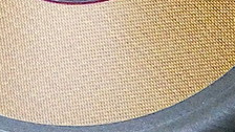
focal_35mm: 303
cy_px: -104
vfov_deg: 4.0
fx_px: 1888
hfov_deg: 7.1
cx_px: 74
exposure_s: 1/20
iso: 1600
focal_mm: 11.7
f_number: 4.4
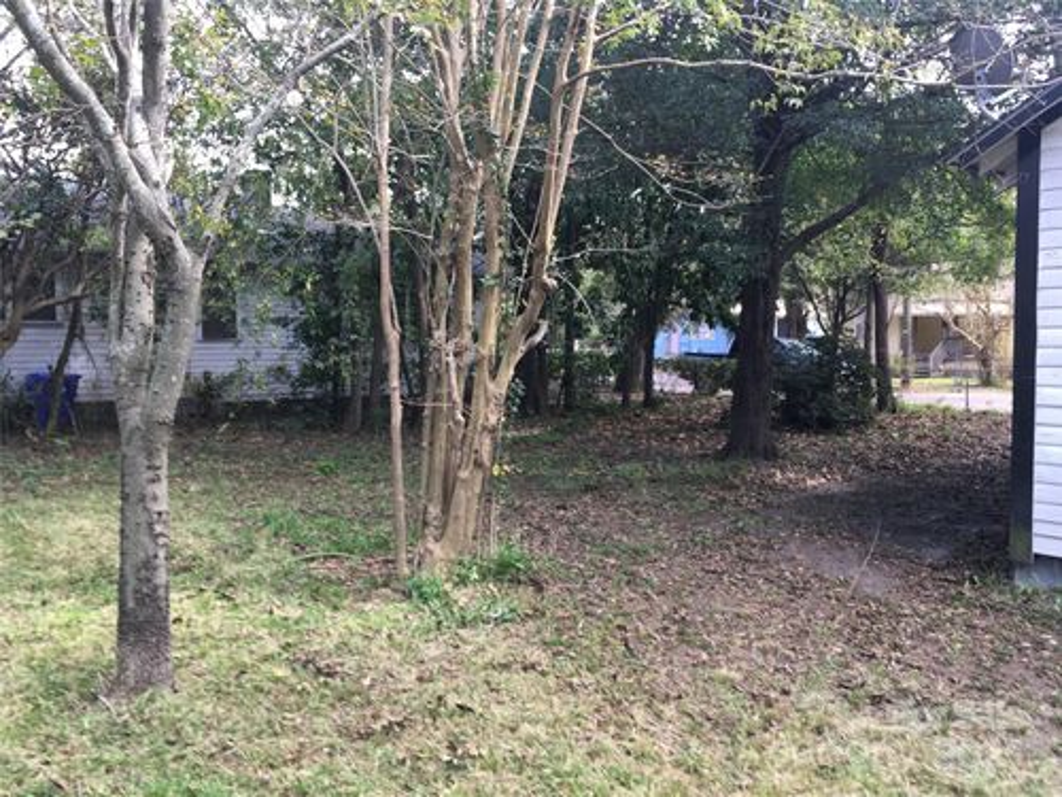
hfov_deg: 61.7
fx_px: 890
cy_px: 398
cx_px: 531
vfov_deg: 48.2
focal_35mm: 29
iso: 32
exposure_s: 1/120
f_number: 2.2
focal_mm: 4.15
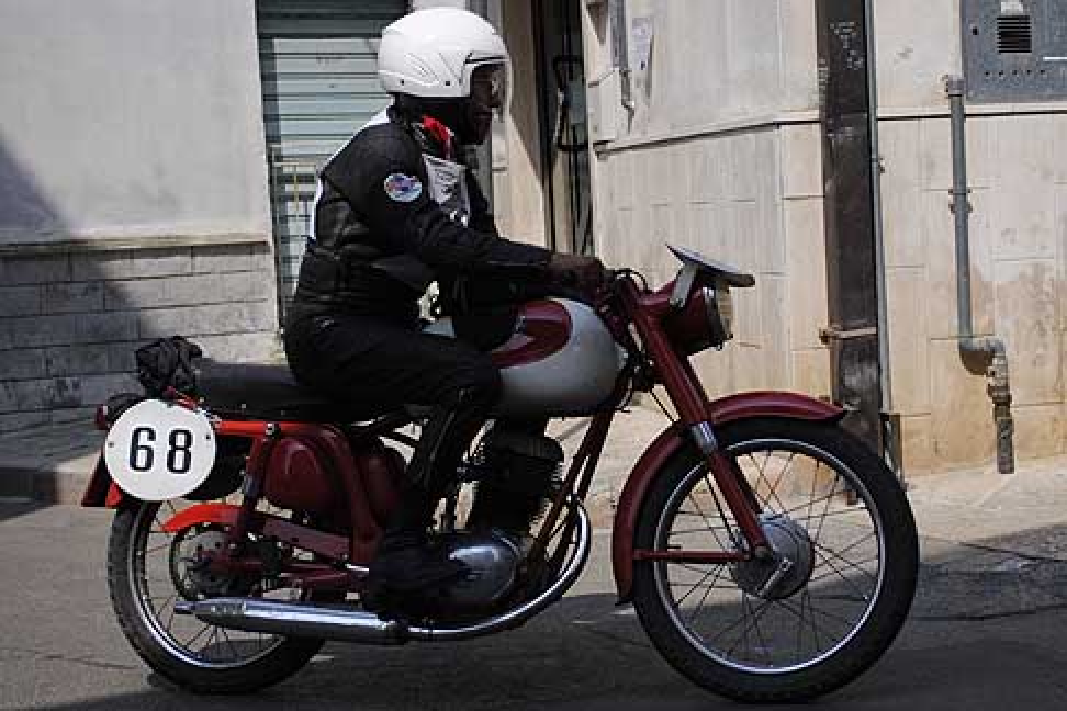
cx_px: 534
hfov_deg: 31.9
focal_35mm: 63
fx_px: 1867
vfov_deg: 21.6
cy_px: 356
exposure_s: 1/1000
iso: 140
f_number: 5.3
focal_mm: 42
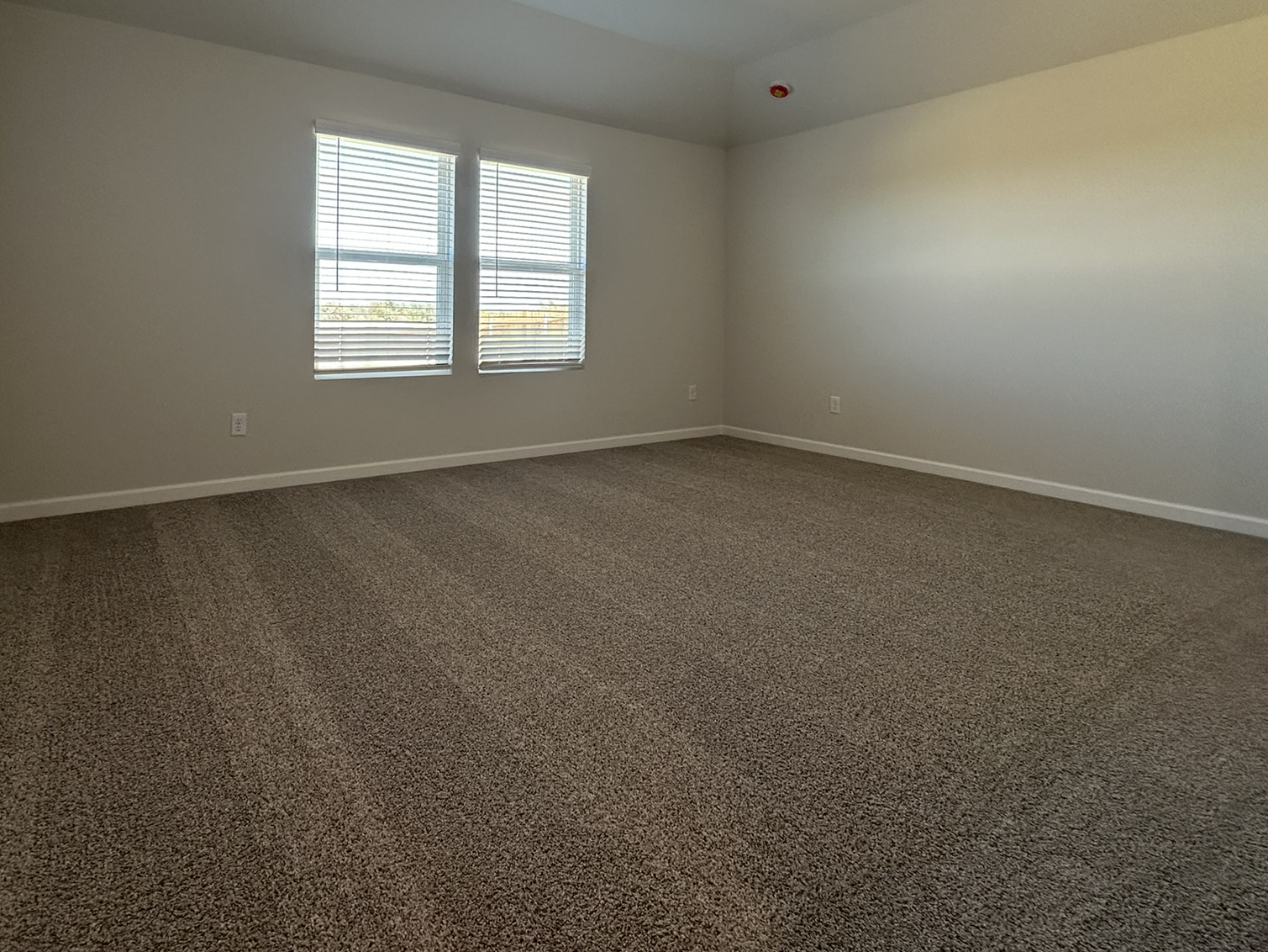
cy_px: 320
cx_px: 535
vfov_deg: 66.9
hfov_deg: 84.0
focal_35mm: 19
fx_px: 696
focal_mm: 2.22
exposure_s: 1/120
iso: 125
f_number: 2.2
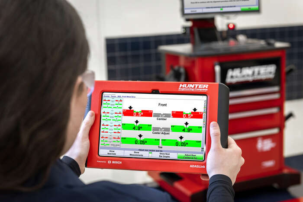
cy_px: 101
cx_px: 152
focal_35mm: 62
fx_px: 522
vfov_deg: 21.9
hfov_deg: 32.4
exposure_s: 1/60
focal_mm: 62
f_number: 5
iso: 800
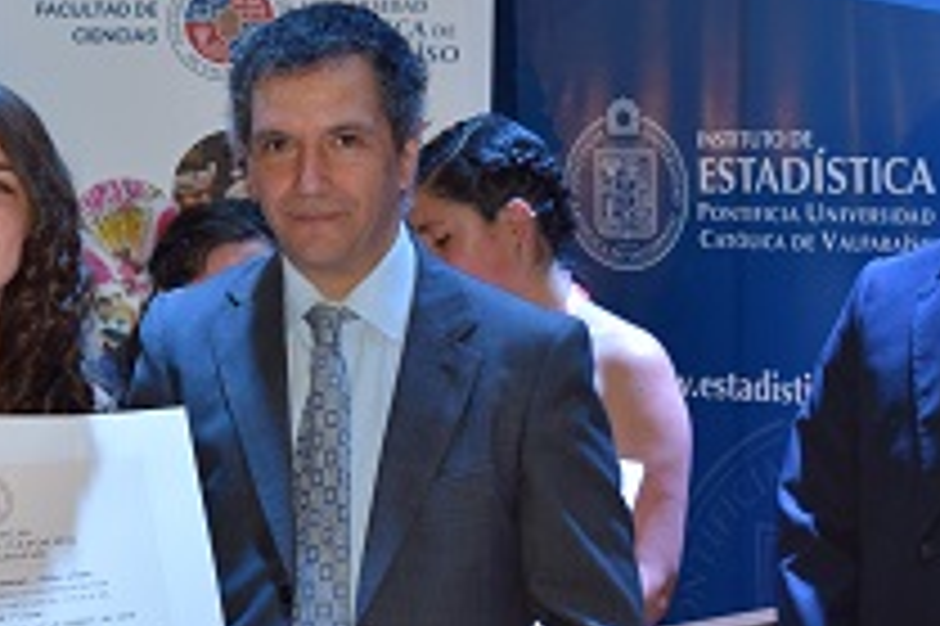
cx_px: 7
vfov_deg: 10.0
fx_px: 3575
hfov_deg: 14.7
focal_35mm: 137
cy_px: 200
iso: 800
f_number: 5
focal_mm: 45
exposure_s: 1/100
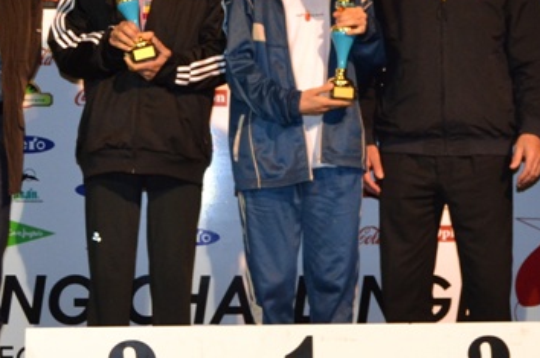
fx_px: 1138
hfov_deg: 26.7
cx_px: 276
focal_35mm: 76
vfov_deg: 17.9
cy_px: 134
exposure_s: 1/60
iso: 1800
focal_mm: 28
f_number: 4
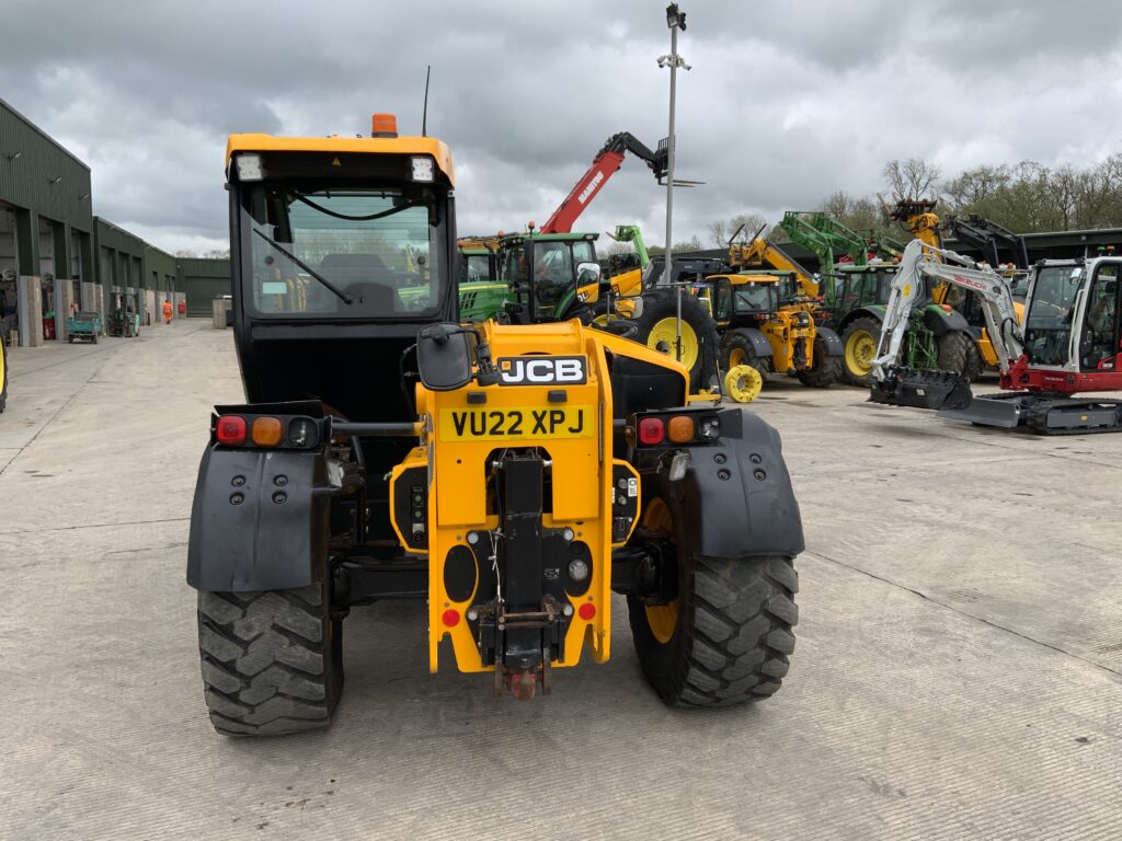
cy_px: 420
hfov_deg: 61.7
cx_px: 561
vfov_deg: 48.2
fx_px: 940
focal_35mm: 29
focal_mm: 3
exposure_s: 1/1076
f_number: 1.8
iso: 16
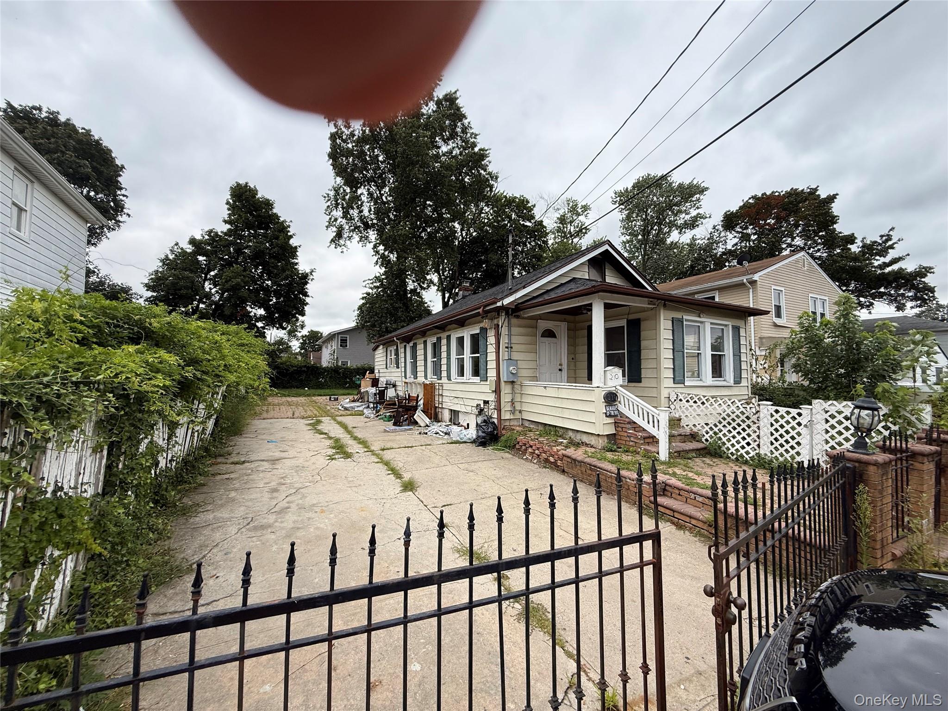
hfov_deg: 102.1
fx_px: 383
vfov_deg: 85.7
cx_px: 474
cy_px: 356
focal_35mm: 14
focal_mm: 2.22
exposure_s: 1/955
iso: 50
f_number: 2.2
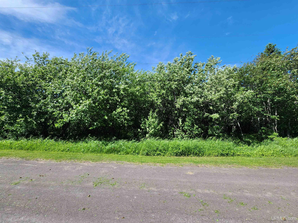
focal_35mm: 13
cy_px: 112
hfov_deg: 106.2
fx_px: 112
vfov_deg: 89.9
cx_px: 149
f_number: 2.2
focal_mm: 2.2
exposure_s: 1/1252
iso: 50
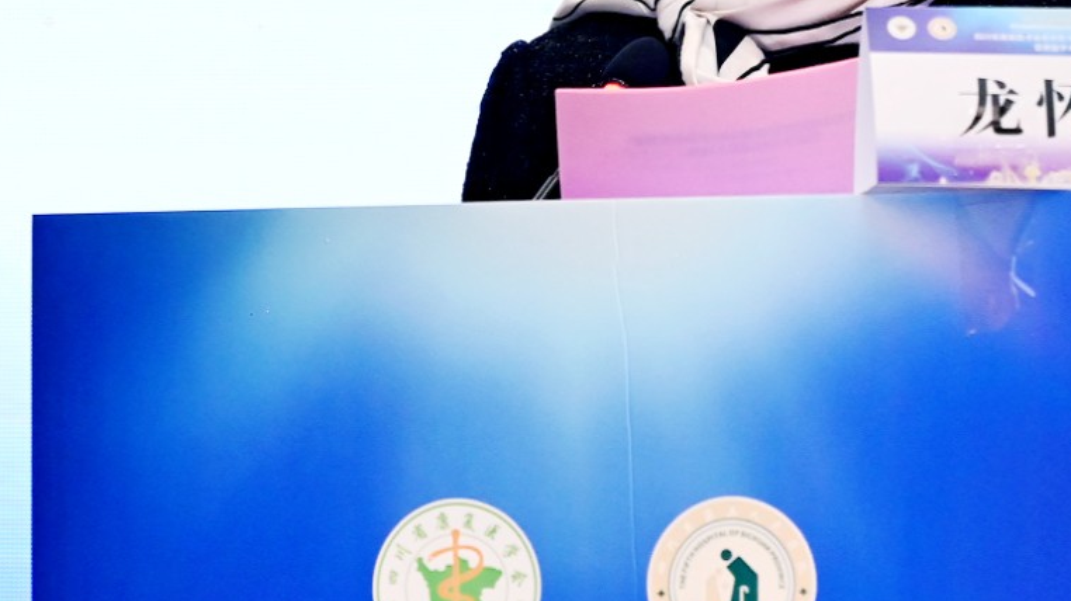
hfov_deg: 5.8
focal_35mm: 374
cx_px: 721
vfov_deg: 3.2
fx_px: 10617
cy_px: 204
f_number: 4
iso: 1600
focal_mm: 91
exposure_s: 1/160
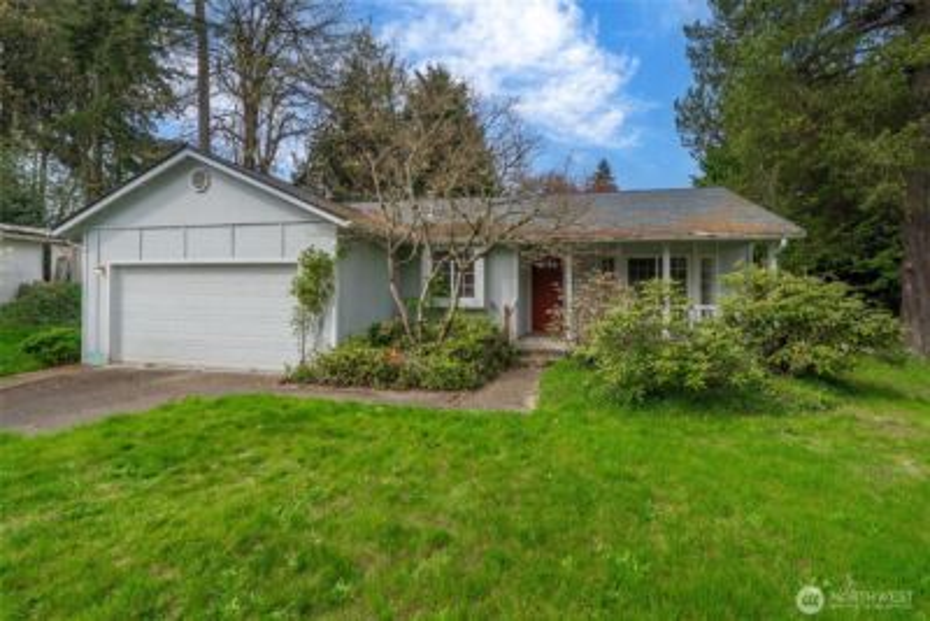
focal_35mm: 12
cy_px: 310
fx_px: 310
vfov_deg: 90.1
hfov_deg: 112.6
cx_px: 465
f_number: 7.1
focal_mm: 12
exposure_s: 1/60
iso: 80
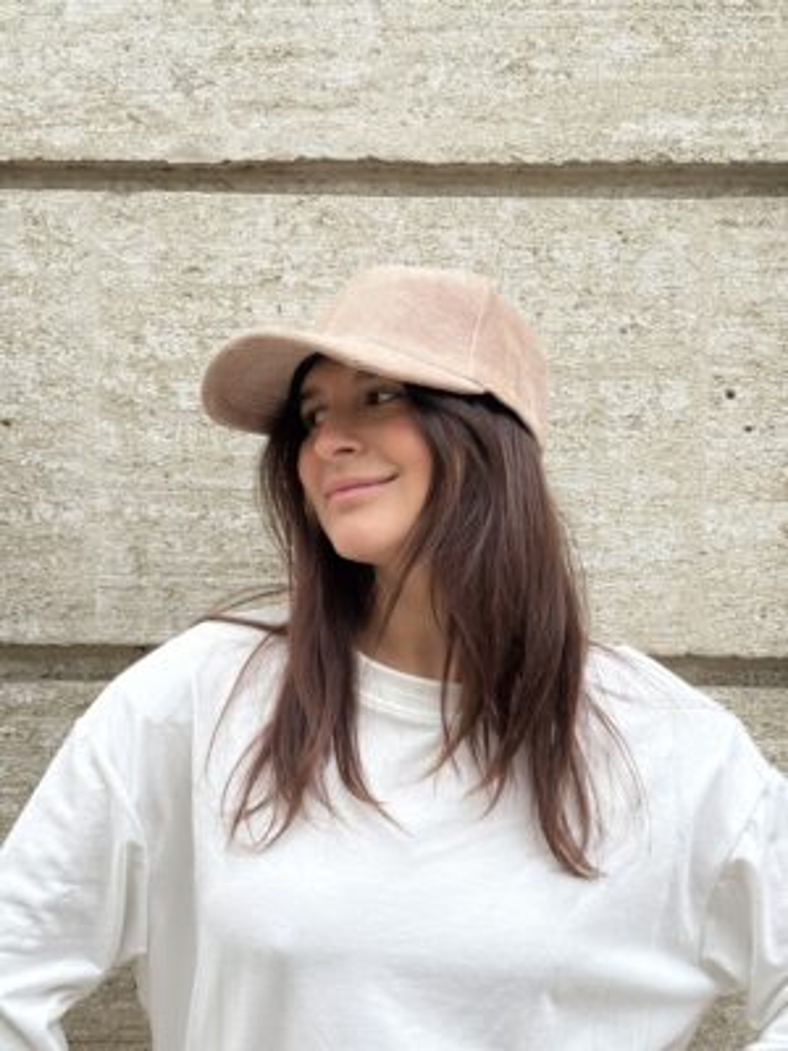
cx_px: 394
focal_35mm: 48
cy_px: 526
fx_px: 1457
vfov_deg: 39.7
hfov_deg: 30.3
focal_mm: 6.76
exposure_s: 1/855
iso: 80
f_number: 1.78
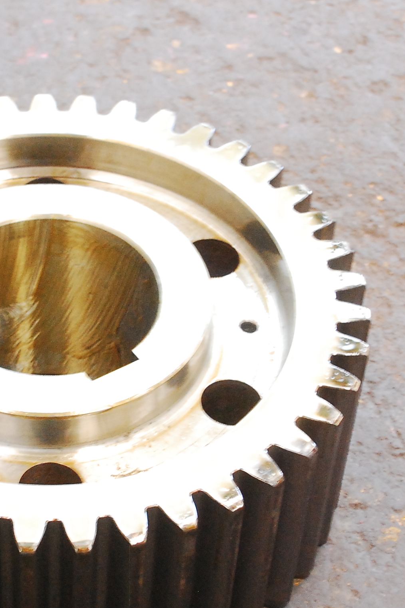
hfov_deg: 14.2
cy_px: 399
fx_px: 1604
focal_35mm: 95
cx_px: 38
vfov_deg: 21.4
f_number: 5
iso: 1600
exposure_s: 1/30
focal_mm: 32
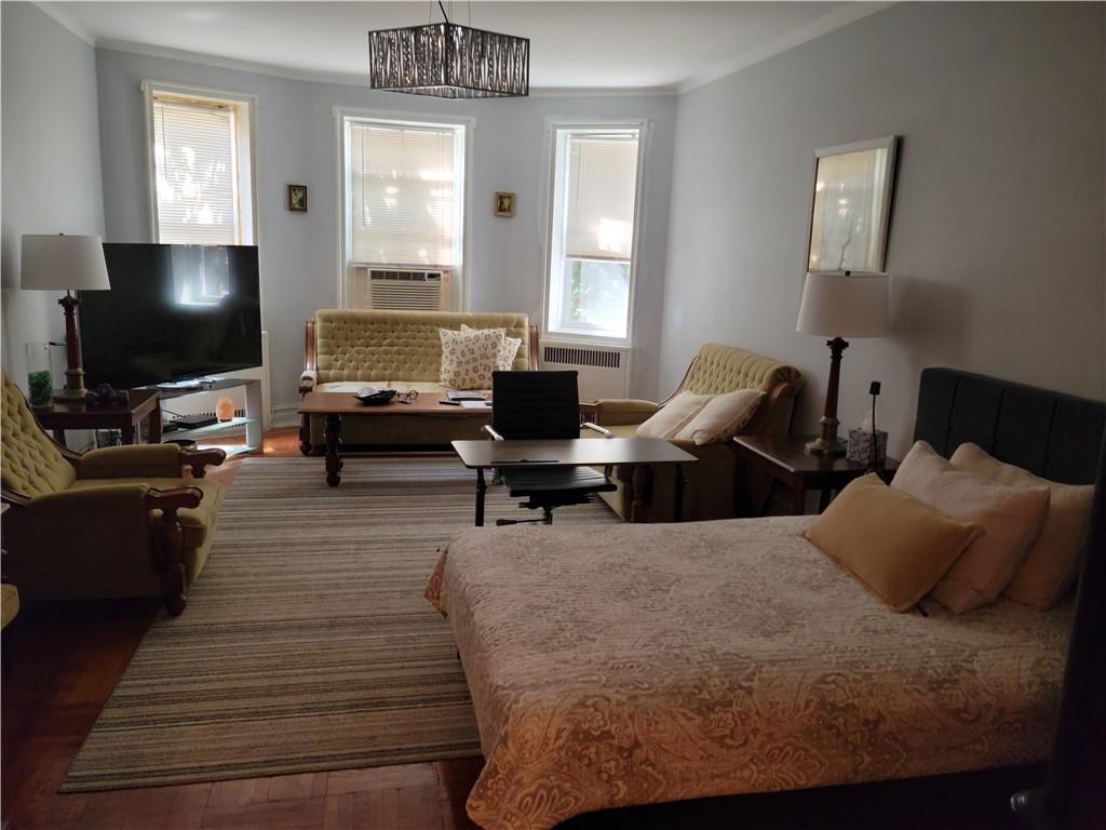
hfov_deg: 63.4
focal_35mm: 28
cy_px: 415
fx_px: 895
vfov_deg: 49.7
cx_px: 553
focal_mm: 5.9
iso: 250
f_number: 2
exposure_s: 1/40
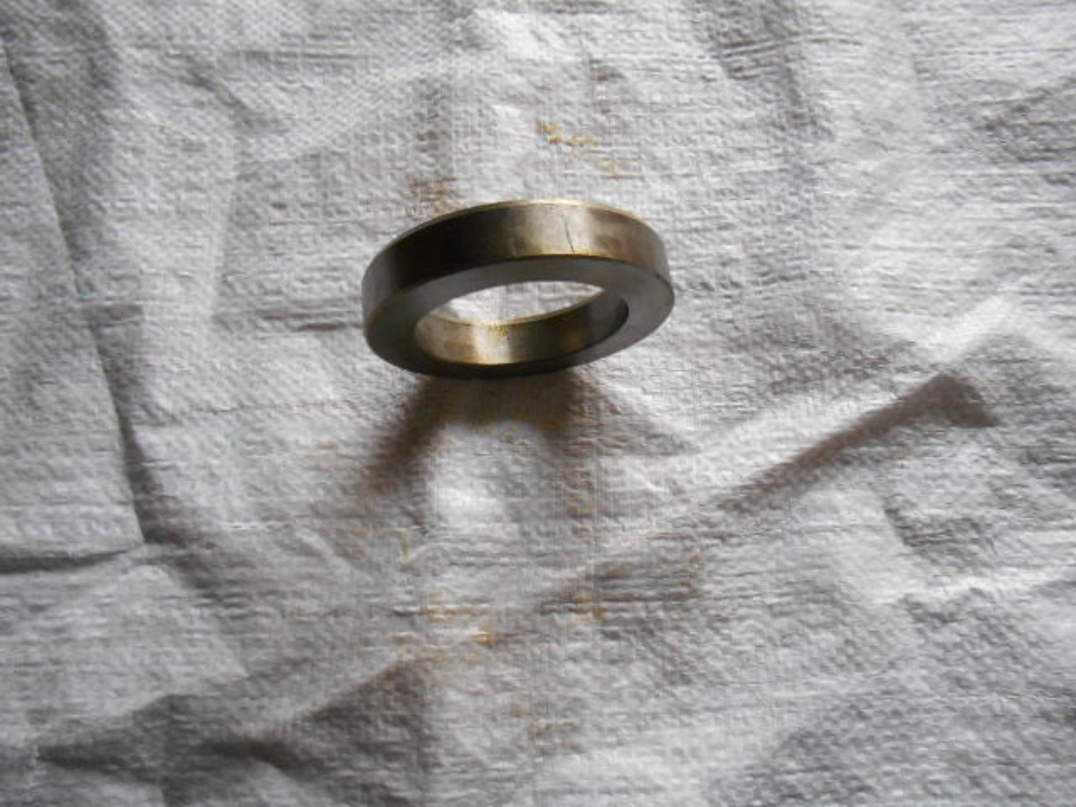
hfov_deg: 67.3
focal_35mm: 26
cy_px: 404
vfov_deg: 53.1
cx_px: 538
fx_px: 808
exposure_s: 1/30
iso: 400
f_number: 3.4
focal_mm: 4.7
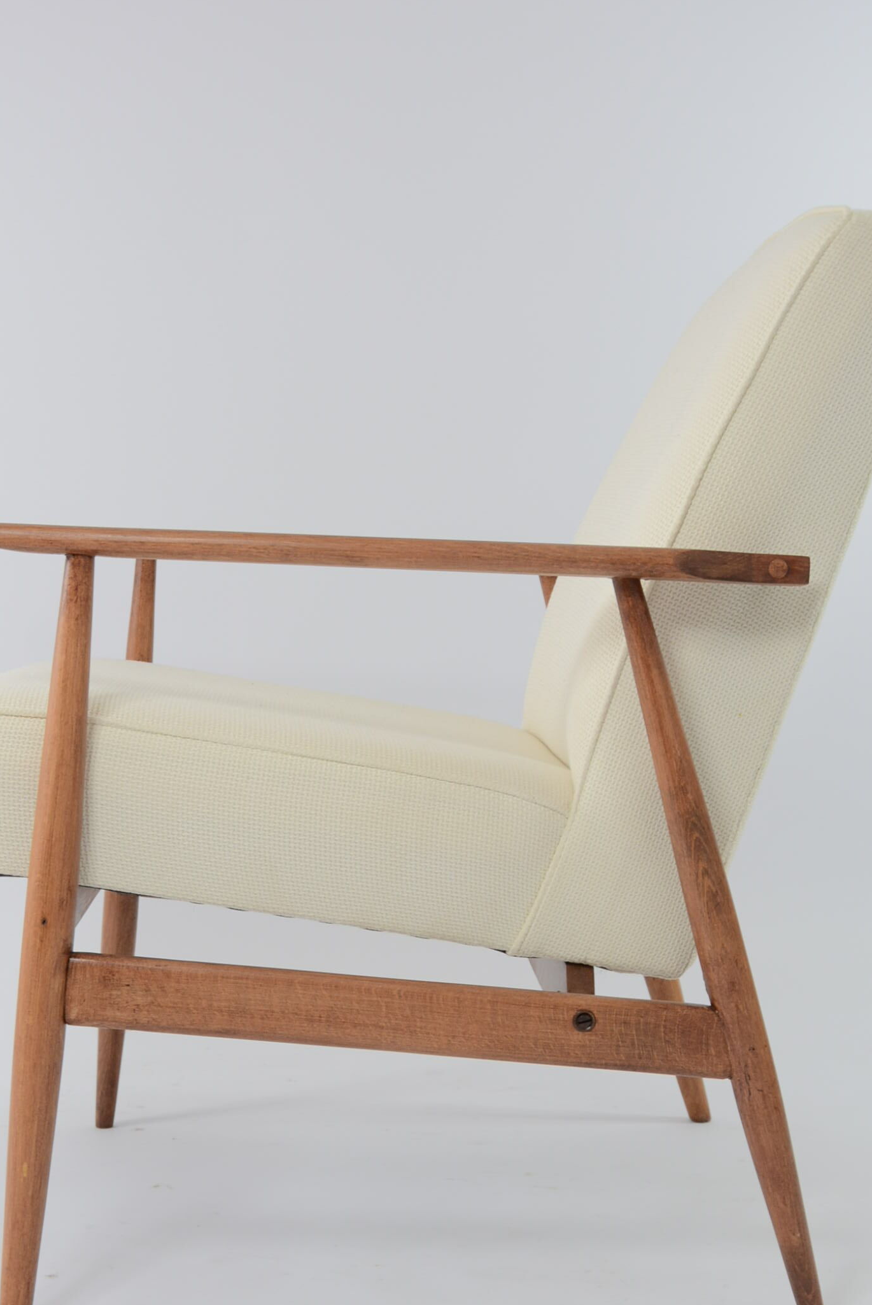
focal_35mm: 55
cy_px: 866
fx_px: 1985
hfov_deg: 24.8
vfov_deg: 36.0
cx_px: 411
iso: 360
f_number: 5.6
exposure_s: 1/125
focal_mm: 25
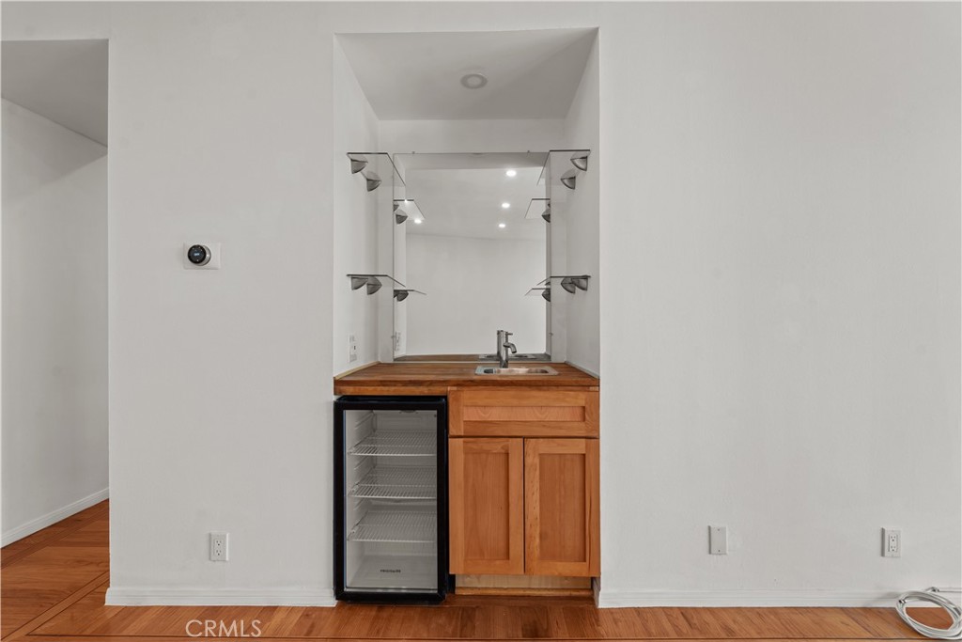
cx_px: 481
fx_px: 428
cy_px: 321
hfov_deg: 96.7
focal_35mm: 16
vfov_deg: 73.8
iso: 250
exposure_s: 1/6
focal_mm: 16
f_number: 8
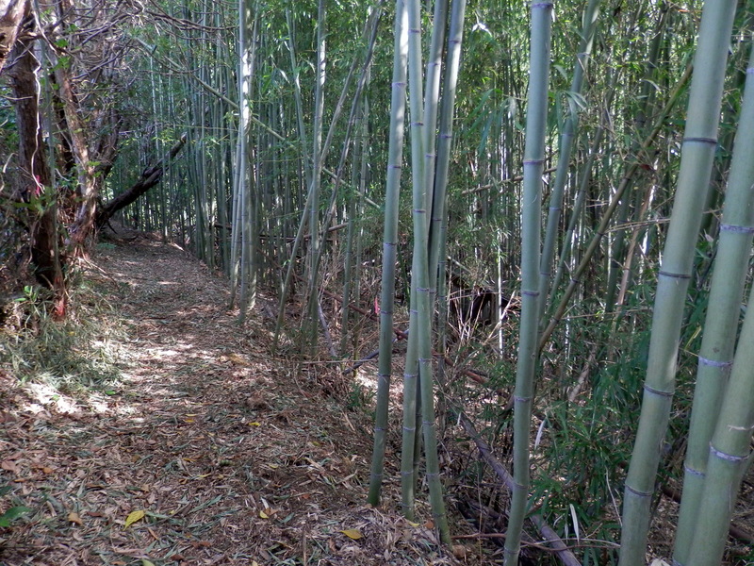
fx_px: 545
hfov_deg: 69.4
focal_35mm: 25
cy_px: 283
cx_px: 377
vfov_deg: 54.9
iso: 160
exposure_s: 1/30
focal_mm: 4.5
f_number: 3
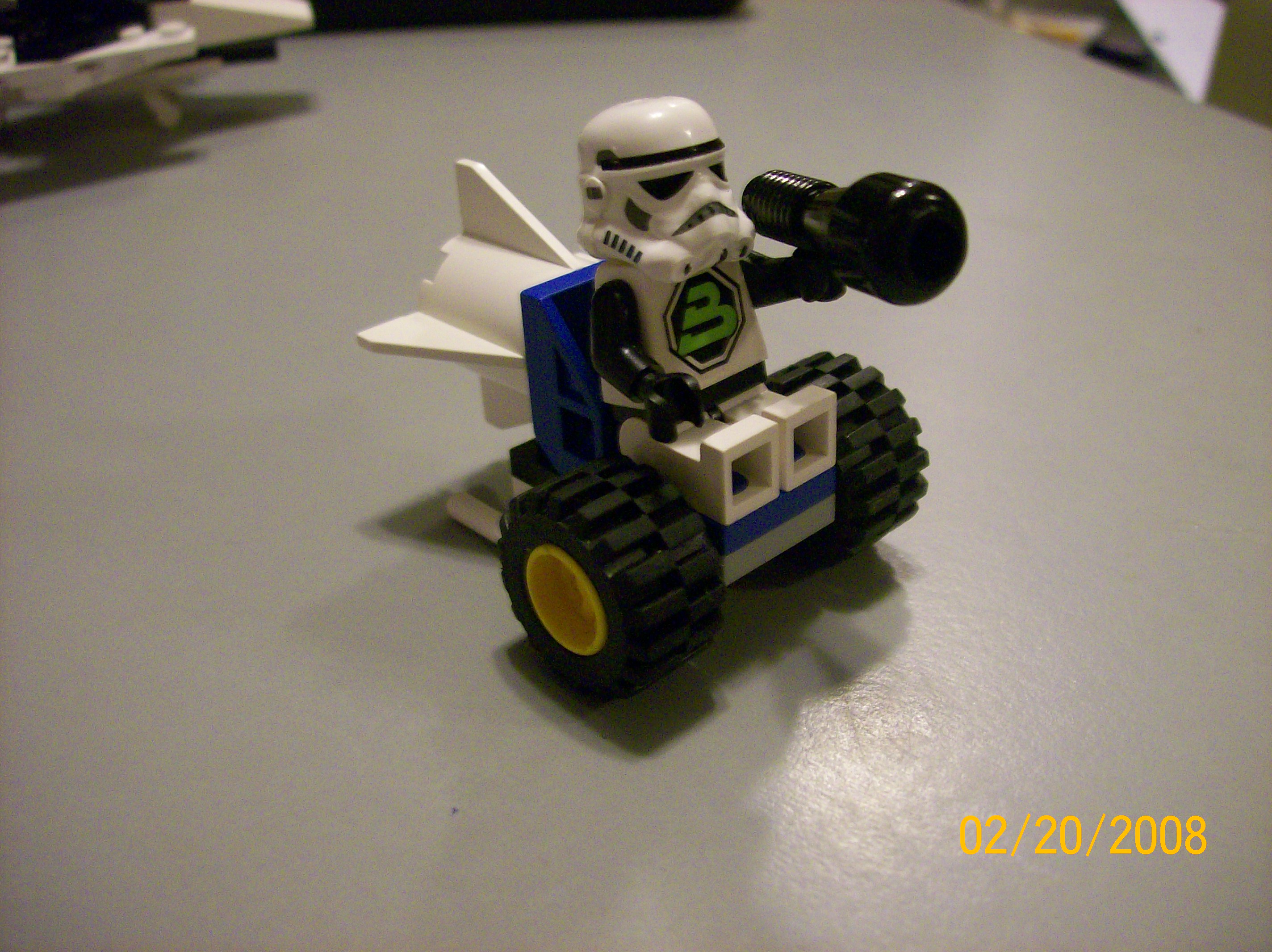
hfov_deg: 51.4
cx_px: 636
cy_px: 476
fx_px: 1322
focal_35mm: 36
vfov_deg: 39.6
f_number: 2.7
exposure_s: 1/8
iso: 160
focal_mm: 6
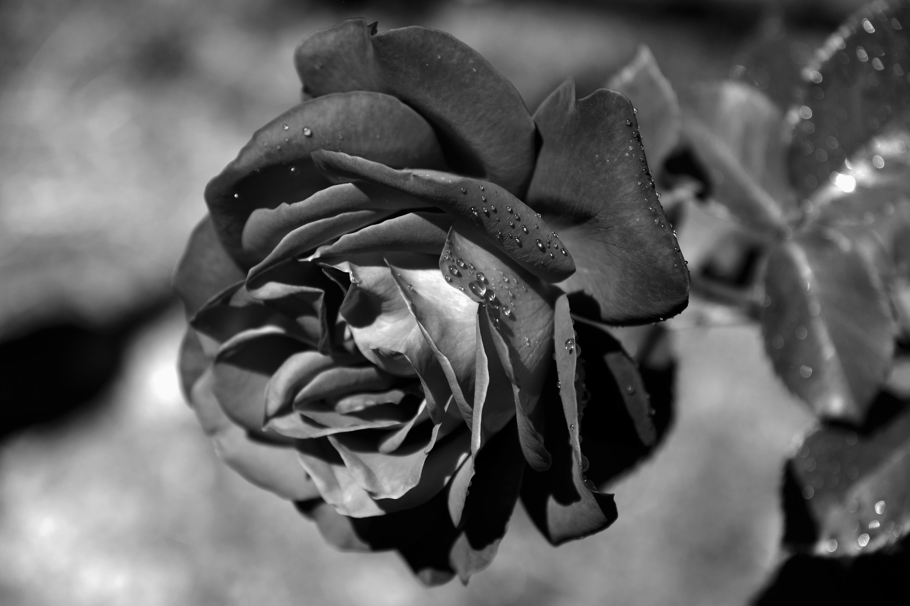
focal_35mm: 105
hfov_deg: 19.5
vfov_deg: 13.0
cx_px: 455
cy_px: 303
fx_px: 2654
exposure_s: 1/1600
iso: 200
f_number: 4
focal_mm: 70
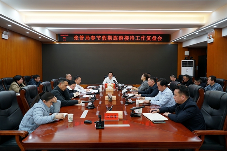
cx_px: 114
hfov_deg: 67.4
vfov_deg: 48.0
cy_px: 76
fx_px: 170
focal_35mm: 27
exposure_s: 1/60
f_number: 4
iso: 400
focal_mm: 18
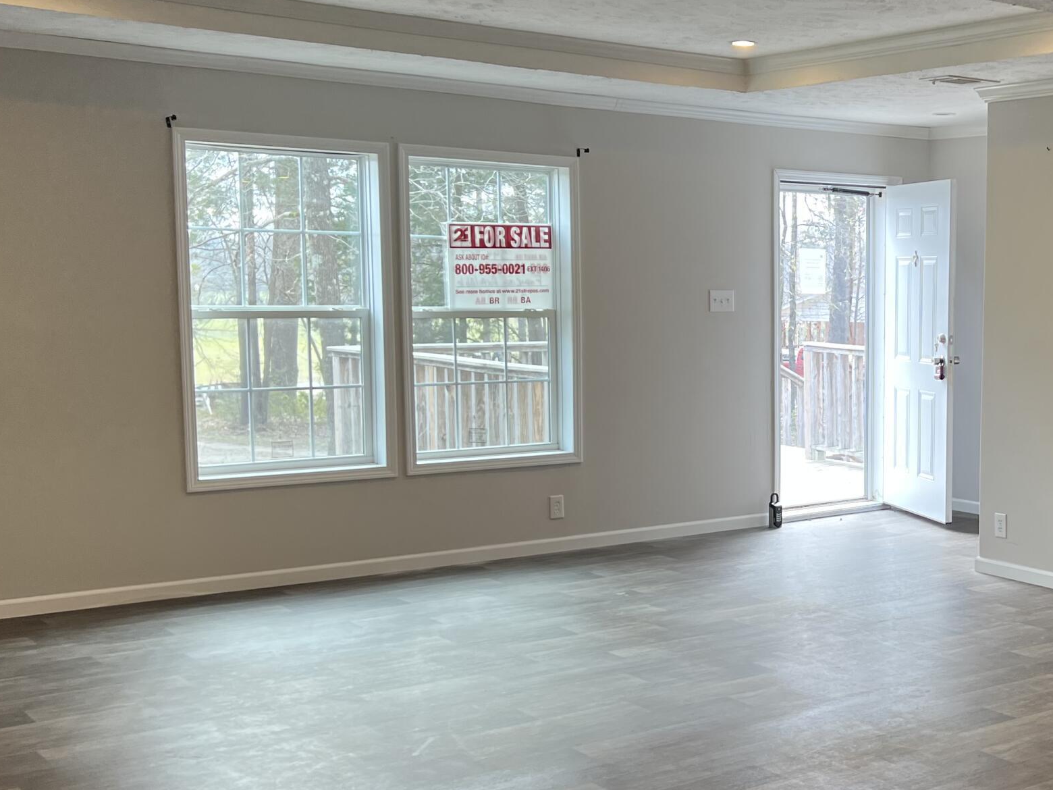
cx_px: 864
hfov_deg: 36.7
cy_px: 460
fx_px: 1521
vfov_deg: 29.1
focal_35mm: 50
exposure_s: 1/120
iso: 80
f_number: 1.5
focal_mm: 5.7
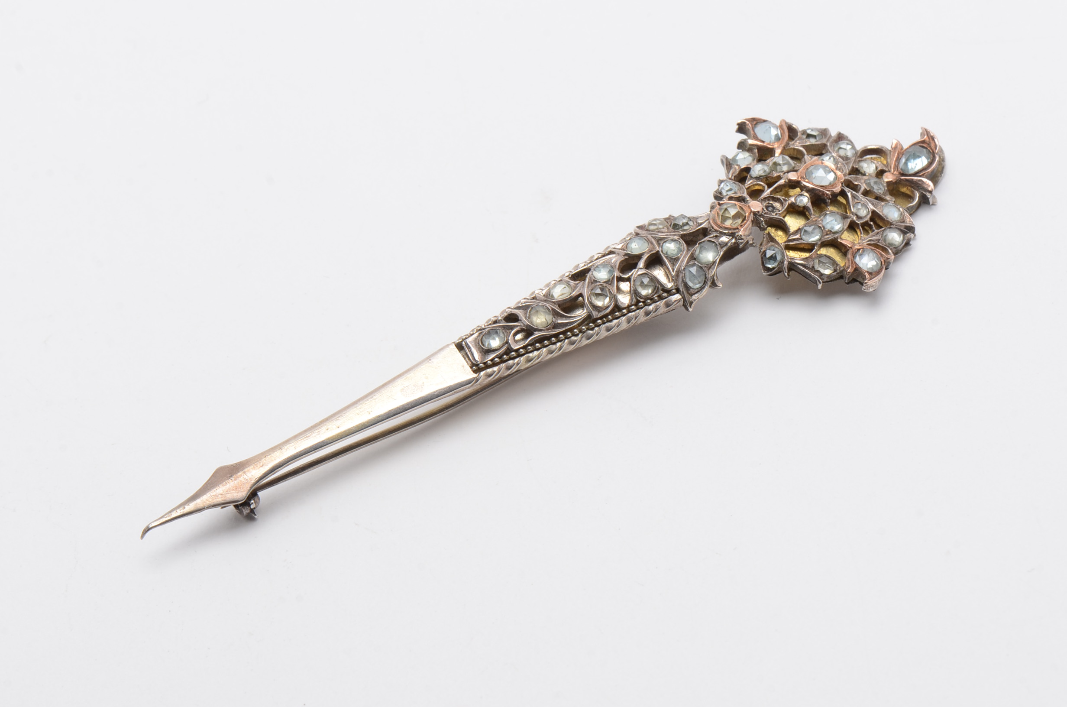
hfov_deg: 16.1
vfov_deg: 10.7
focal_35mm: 128
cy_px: 354
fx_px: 3771
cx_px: 534
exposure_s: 1/125
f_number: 14
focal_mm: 85
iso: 200
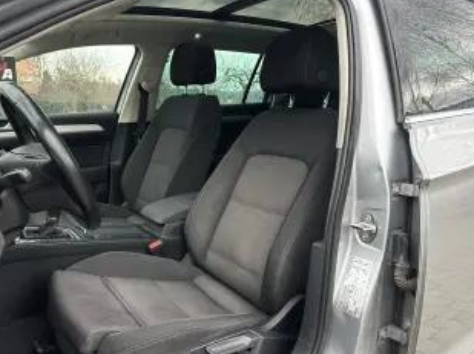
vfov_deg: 49.6
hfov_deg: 63.4
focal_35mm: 28
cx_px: 216
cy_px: 188
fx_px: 383
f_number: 1.78
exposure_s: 1/183
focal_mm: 6.86
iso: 64
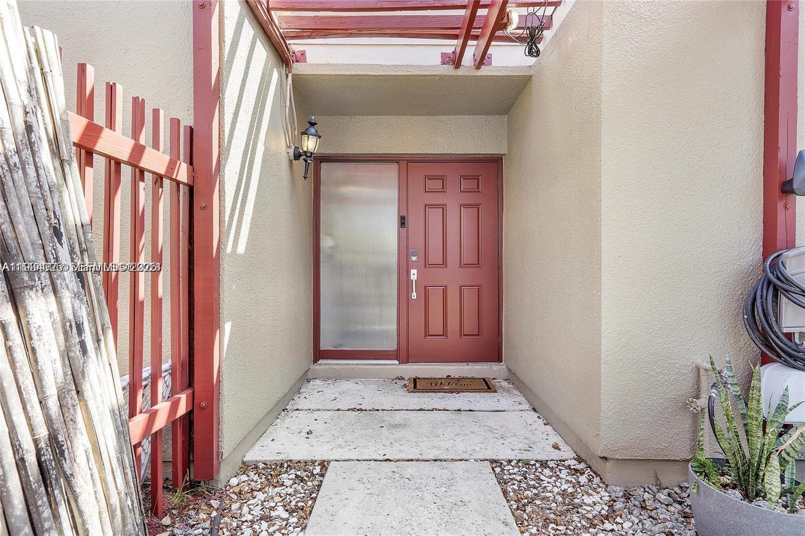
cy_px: 268
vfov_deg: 61.9
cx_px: 402
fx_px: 447
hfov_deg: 84.0
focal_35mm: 20
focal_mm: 20
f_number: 10
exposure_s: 1/4
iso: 100
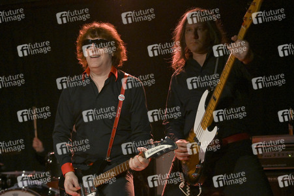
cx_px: 147
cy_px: 98
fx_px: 612
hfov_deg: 27.0
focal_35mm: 75
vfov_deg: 18.2
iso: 6400
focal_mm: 75
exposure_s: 1/200
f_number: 2.8
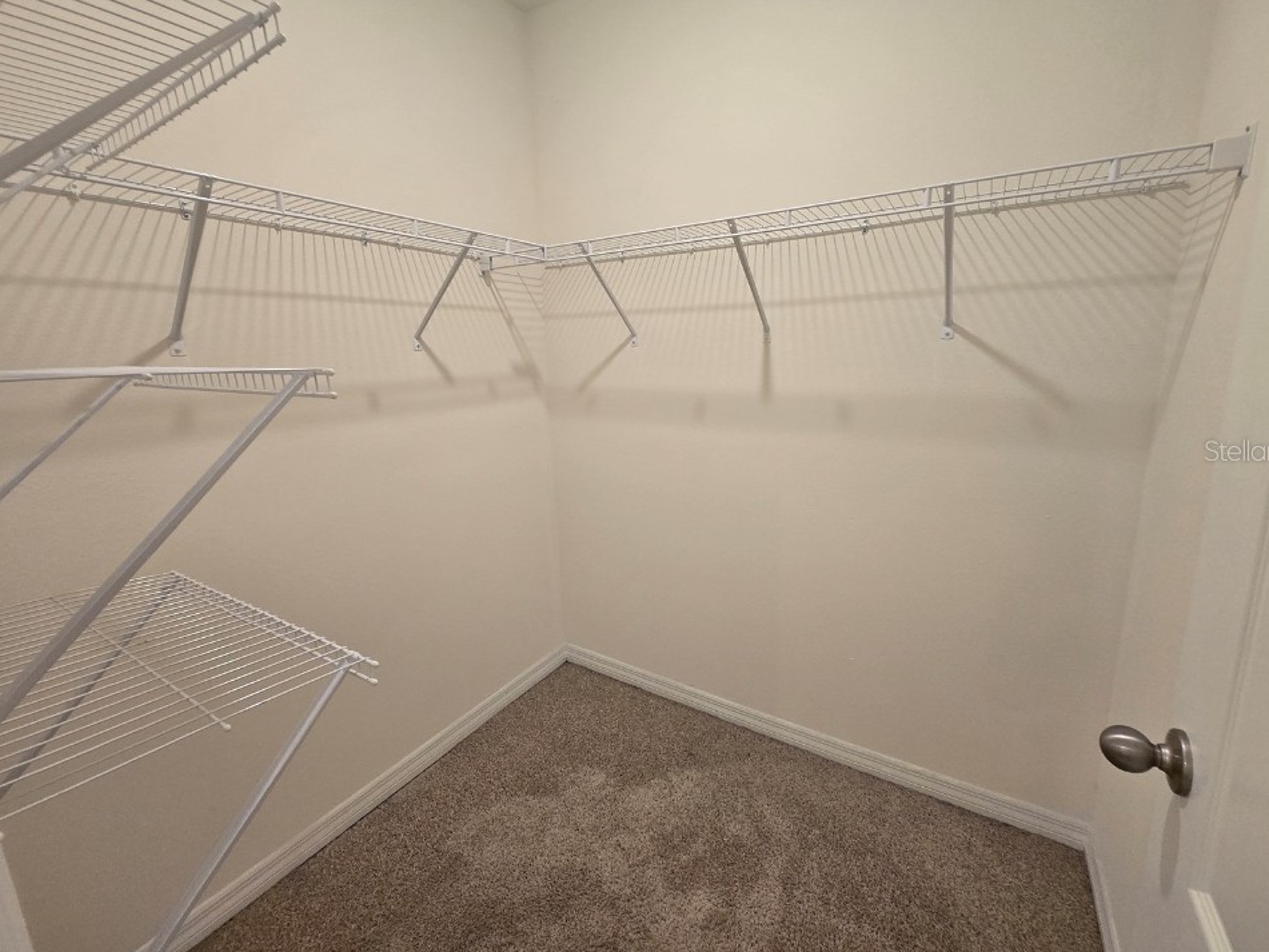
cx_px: 647
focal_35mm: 14
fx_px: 513
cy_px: 450
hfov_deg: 102.1
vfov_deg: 85.6
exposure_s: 1/60
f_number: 2.2
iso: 160
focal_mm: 1.7
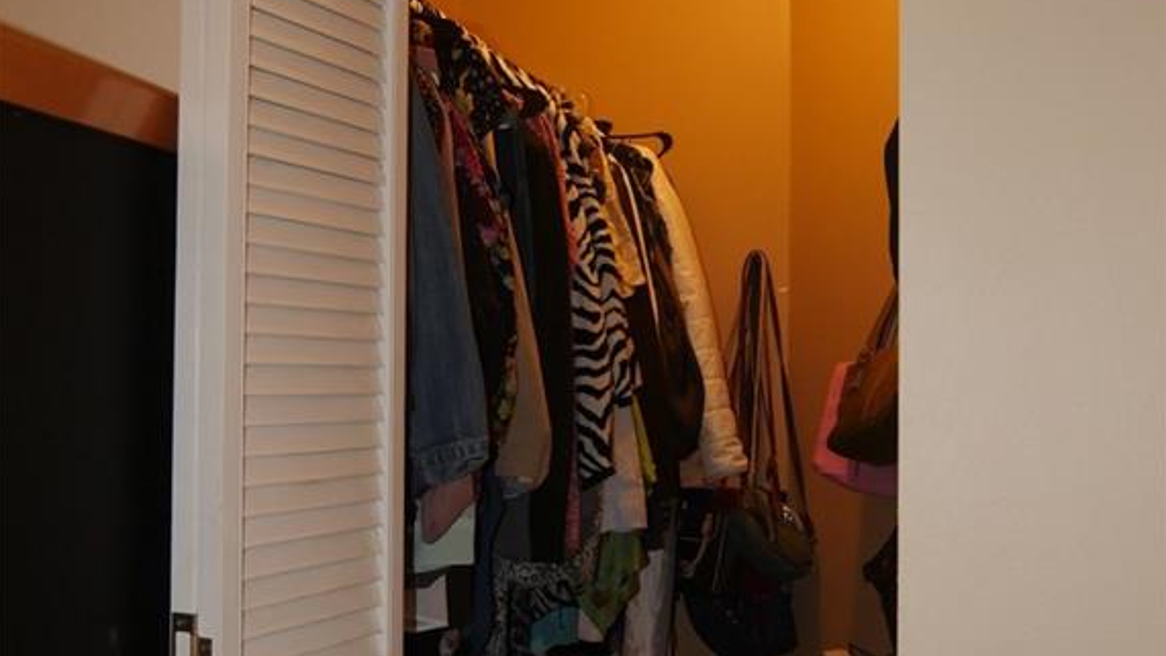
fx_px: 1267
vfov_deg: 29.0
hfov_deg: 49.4
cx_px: 582
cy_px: 329
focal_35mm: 41
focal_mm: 14
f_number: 3.5
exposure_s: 1/60
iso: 800
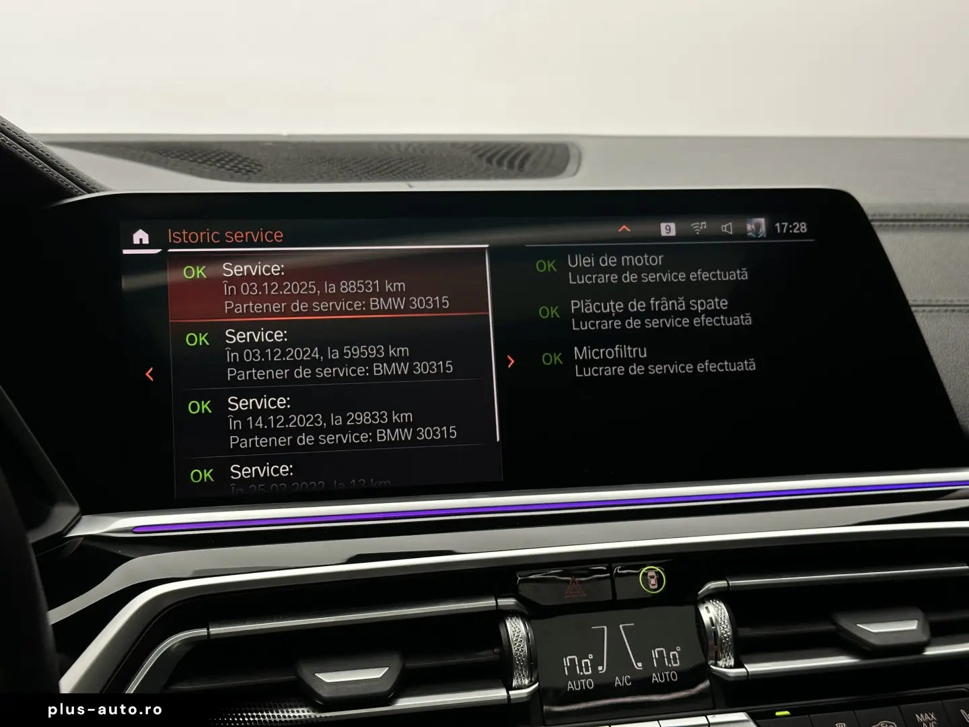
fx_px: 1344
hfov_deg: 39.7
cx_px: 484
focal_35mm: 48
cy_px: 364
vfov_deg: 30.3
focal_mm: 6.86
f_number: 1.78
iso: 100
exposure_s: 1/51
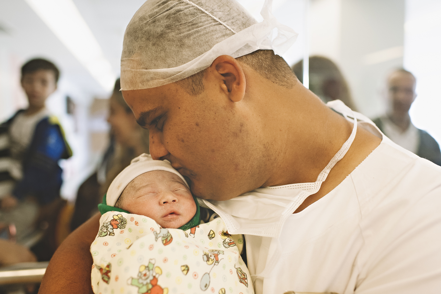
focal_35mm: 35
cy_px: 147
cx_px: 220
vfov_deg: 37.8
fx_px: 428
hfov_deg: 54.5
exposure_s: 1/320
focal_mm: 35
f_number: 2.5
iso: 1250
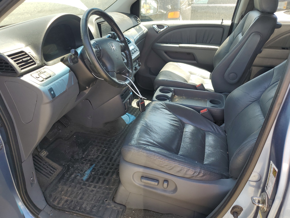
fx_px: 218
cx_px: 145
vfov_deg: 53.1
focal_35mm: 26
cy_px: 109
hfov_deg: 67.3
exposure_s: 1/312
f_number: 1.5
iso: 50
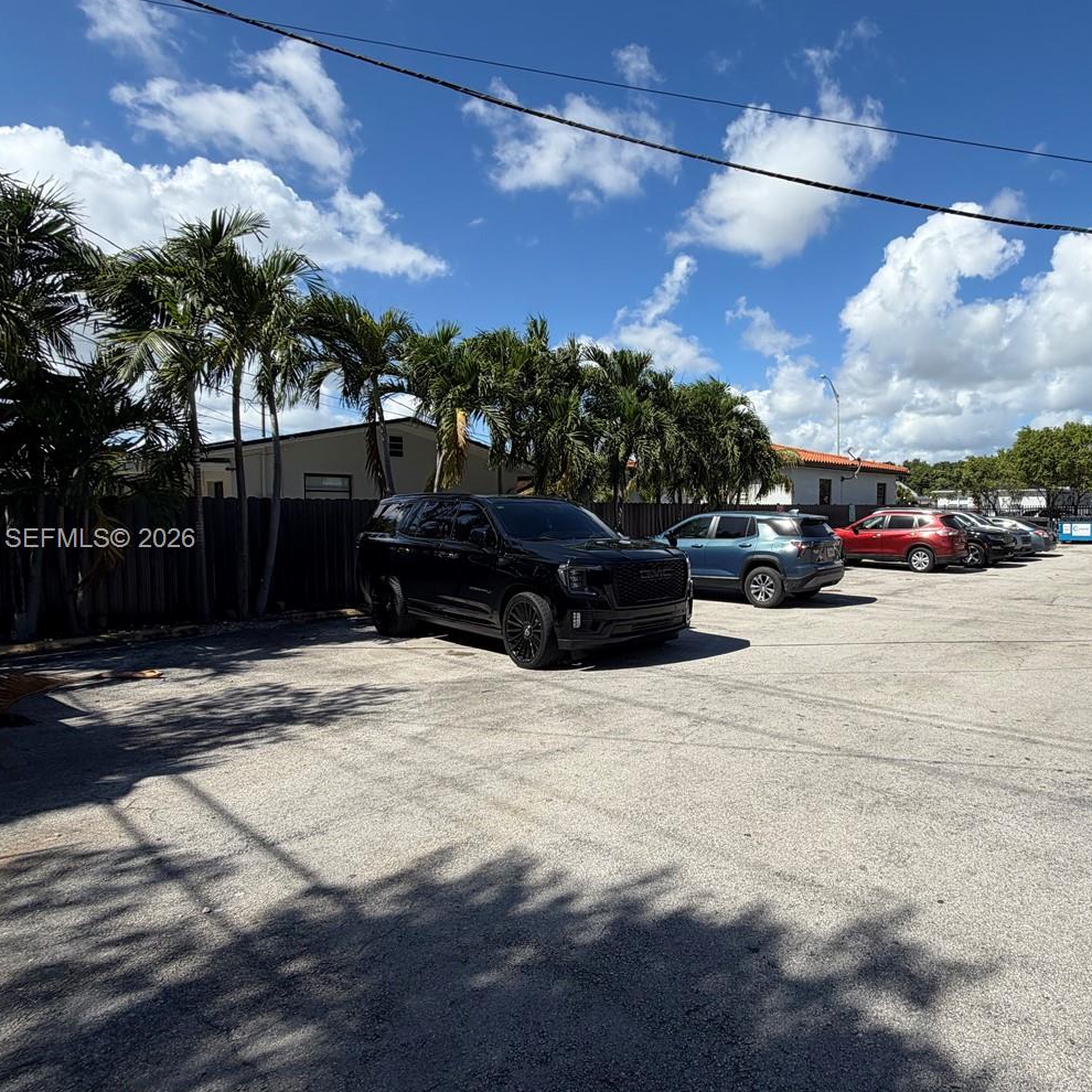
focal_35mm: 20
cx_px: 735
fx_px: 714
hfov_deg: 72.4
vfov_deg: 74.8
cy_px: 540
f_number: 2.2
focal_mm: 2.22
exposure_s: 1/1125
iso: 20
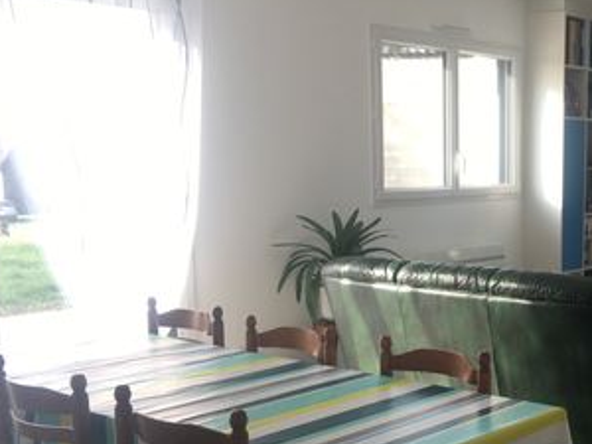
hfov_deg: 31.6
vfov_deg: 25.0
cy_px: 326
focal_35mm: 58
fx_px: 992
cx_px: 541
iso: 25
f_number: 2.2
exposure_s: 1/142
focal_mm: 4.15
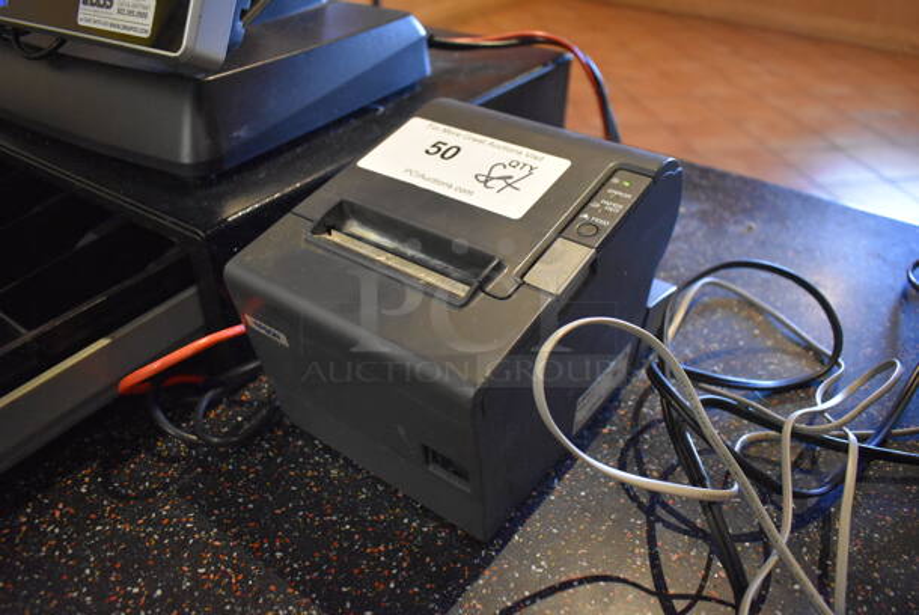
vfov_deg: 48.0
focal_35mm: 27
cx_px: 460
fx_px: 690
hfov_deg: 67.3
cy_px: 308
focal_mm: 18
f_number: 3.5
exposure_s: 1/125
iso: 5000
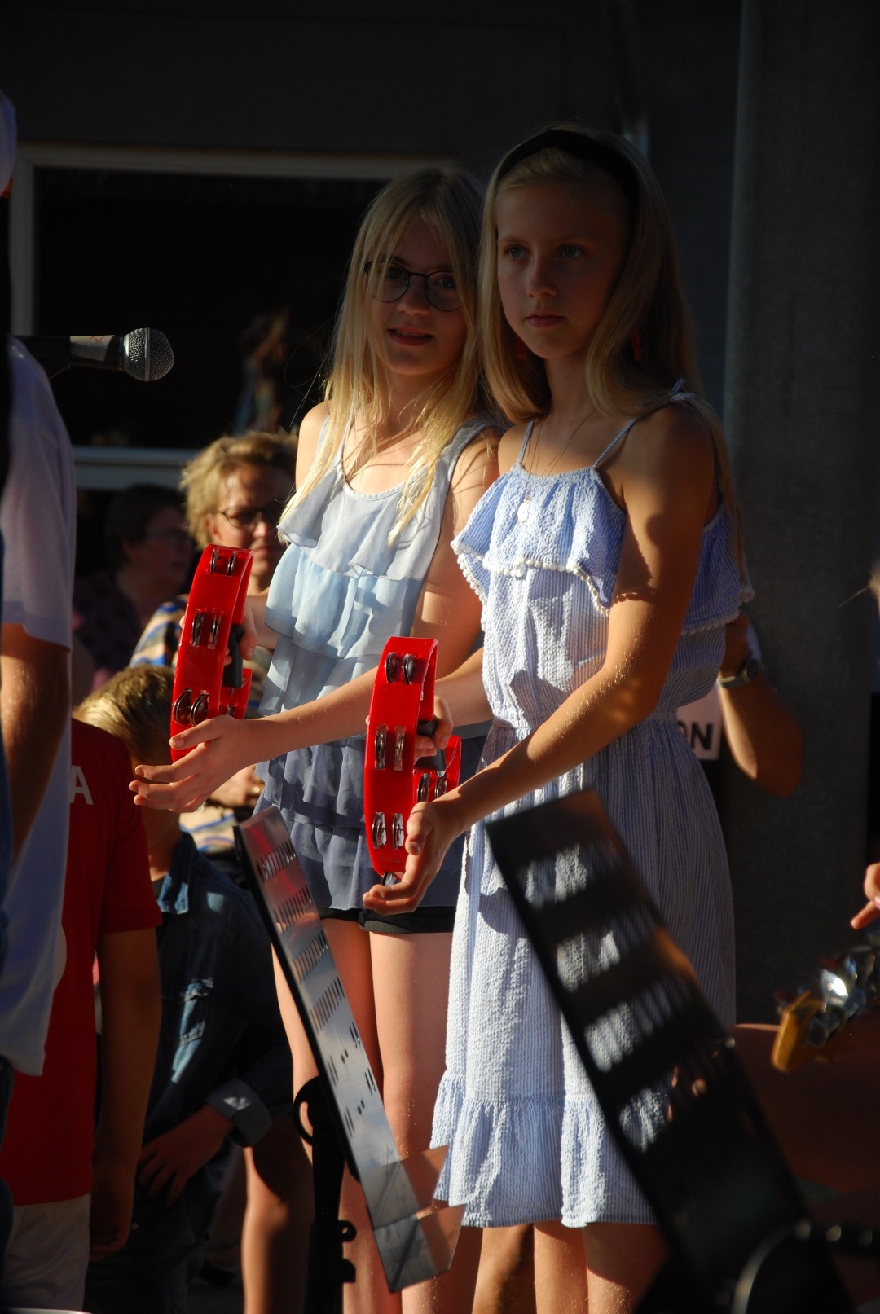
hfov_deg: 10.0
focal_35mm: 138
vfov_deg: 14.8
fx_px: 5044
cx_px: 440
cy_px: 657
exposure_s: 1/500
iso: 200
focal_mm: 92
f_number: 5.6
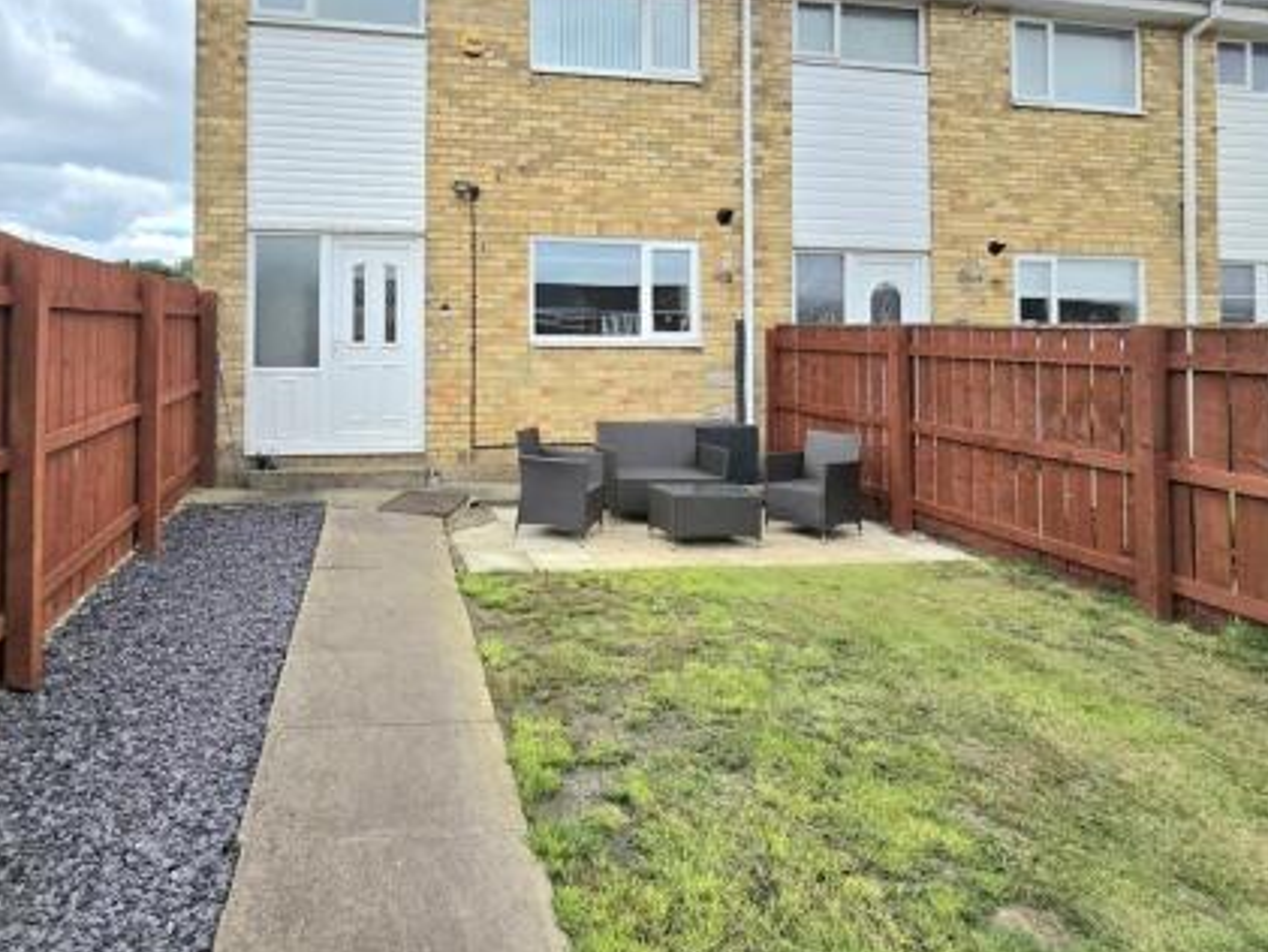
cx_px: 465
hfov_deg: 85.8
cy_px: 339
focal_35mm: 18
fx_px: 660
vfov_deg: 70.1
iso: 50
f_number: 2.2
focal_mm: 2.2
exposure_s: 1/2500
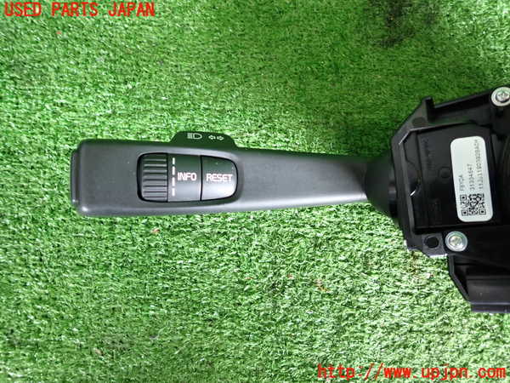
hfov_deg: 69.4
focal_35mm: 25
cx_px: 255
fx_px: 368
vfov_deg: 54.9
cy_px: 192
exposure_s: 1/50
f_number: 2
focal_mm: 4.5
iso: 320
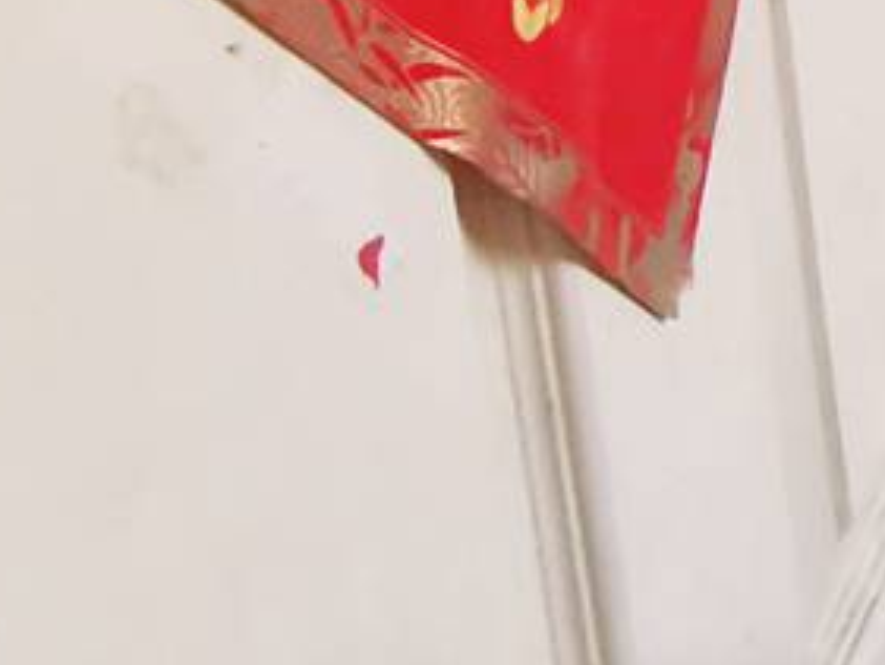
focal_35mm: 87
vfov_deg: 14.3
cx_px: 2022
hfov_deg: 15.2
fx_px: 2225
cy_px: -656
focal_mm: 2.26
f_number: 2.2
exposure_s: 1/50
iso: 100
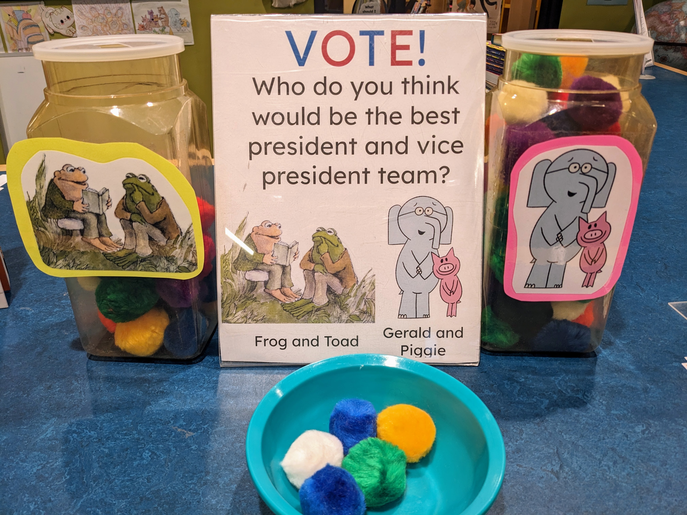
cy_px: 258
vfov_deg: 51.4
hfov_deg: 65.3
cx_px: 344
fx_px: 536
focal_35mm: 27
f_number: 1.73
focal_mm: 4.38
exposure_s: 1/60
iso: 66
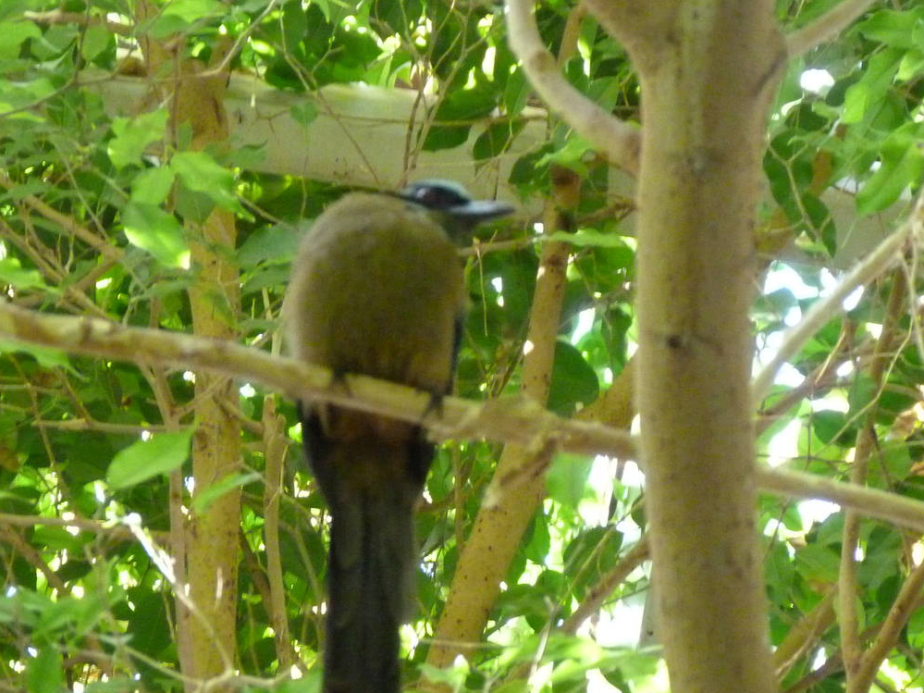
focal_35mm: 314
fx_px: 8381
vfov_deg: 4.7
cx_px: 394
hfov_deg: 6.3
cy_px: 526
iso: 800
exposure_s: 1/25
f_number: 3.8
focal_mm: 35.3
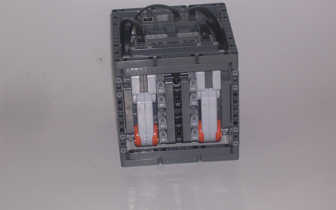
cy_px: 95
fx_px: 1071
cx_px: 168
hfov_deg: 17.8
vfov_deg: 11.2
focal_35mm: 117
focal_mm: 16.7
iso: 100
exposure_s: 1/60.1
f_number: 4.8
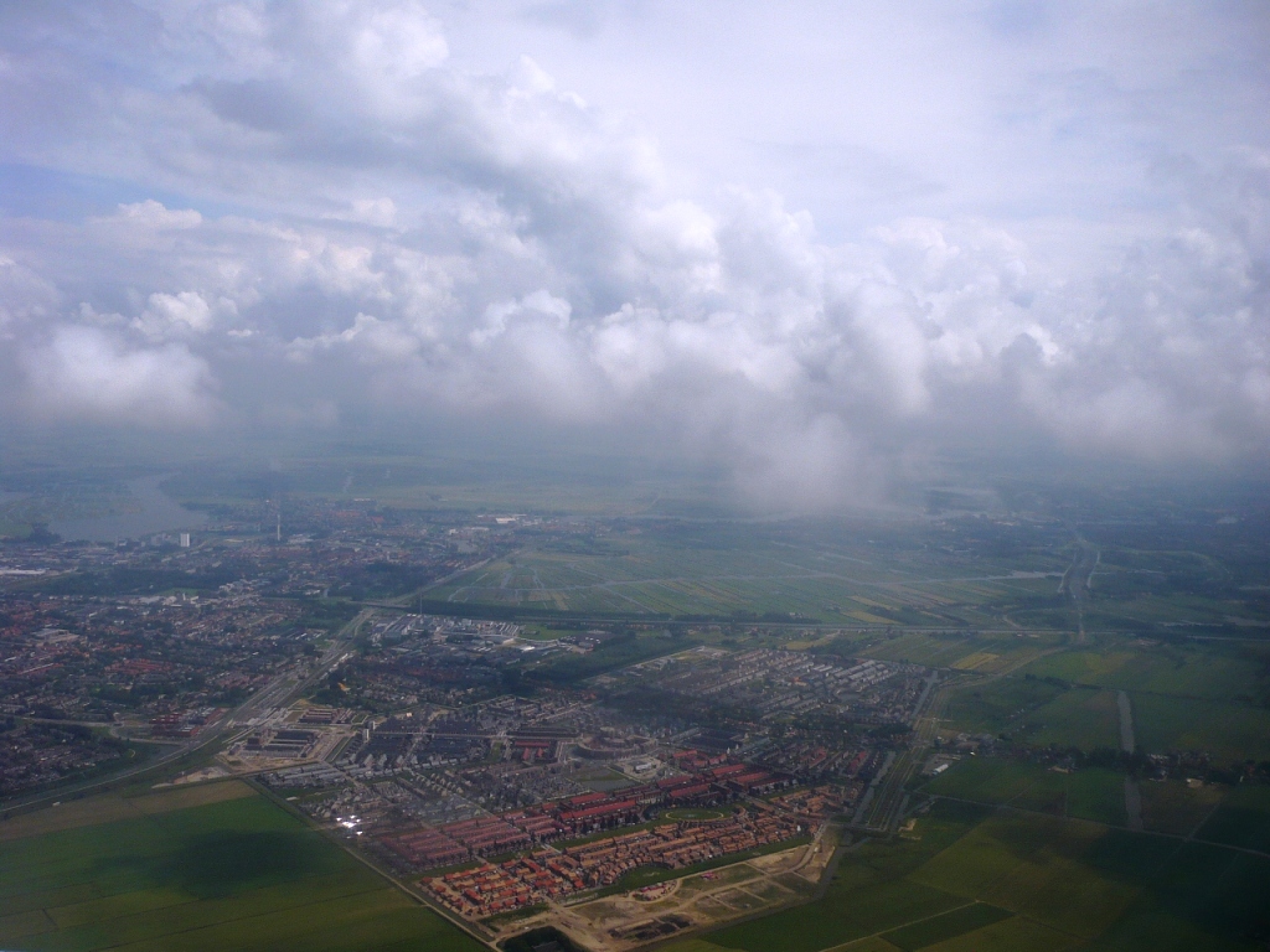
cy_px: 476
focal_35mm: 35
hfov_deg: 52.6
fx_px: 1284
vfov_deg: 40.7
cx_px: 635
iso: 100
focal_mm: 5.8
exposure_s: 1/250
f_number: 8
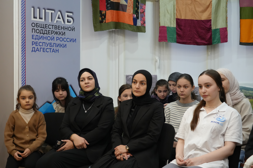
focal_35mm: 61
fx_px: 429
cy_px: 84
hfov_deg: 32.9
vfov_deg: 22.3
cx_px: 126
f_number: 5
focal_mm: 61
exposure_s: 1/160
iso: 6400
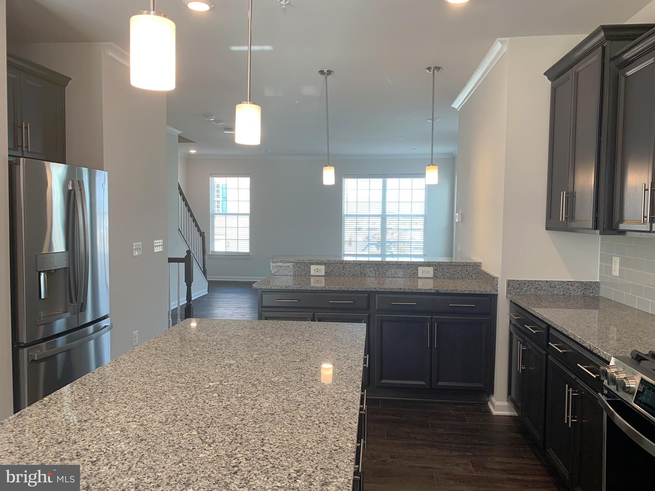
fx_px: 492
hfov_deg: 67.3
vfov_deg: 53.1
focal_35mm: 26
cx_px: 328
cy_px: 246
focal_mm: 4.25
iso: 50
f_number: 1.8
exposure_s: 1/120
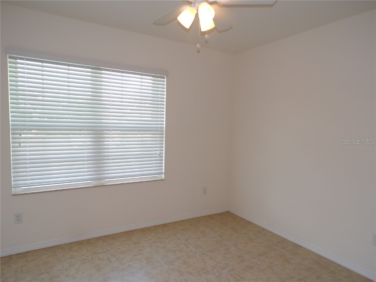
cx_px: 188
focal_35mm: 24
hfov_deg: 71.6
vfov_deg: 56.8
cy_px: 141
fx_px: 261
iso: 84
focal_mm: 4.3
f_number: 4.3
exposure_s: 1/34
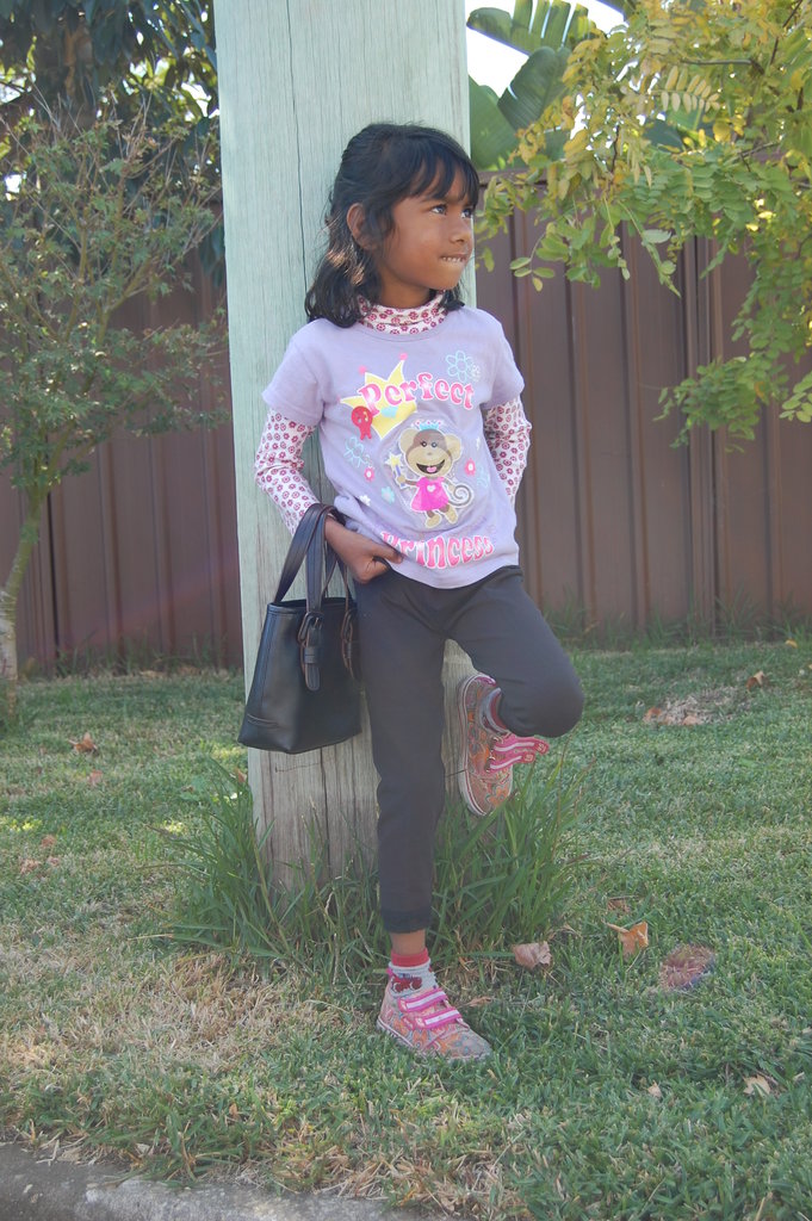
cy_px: 610
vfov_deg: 41.1
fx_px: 1627
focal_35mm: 48
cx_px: 406
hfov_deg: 28.0
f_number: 5.6
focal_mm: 32
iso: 200
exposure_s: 1/125
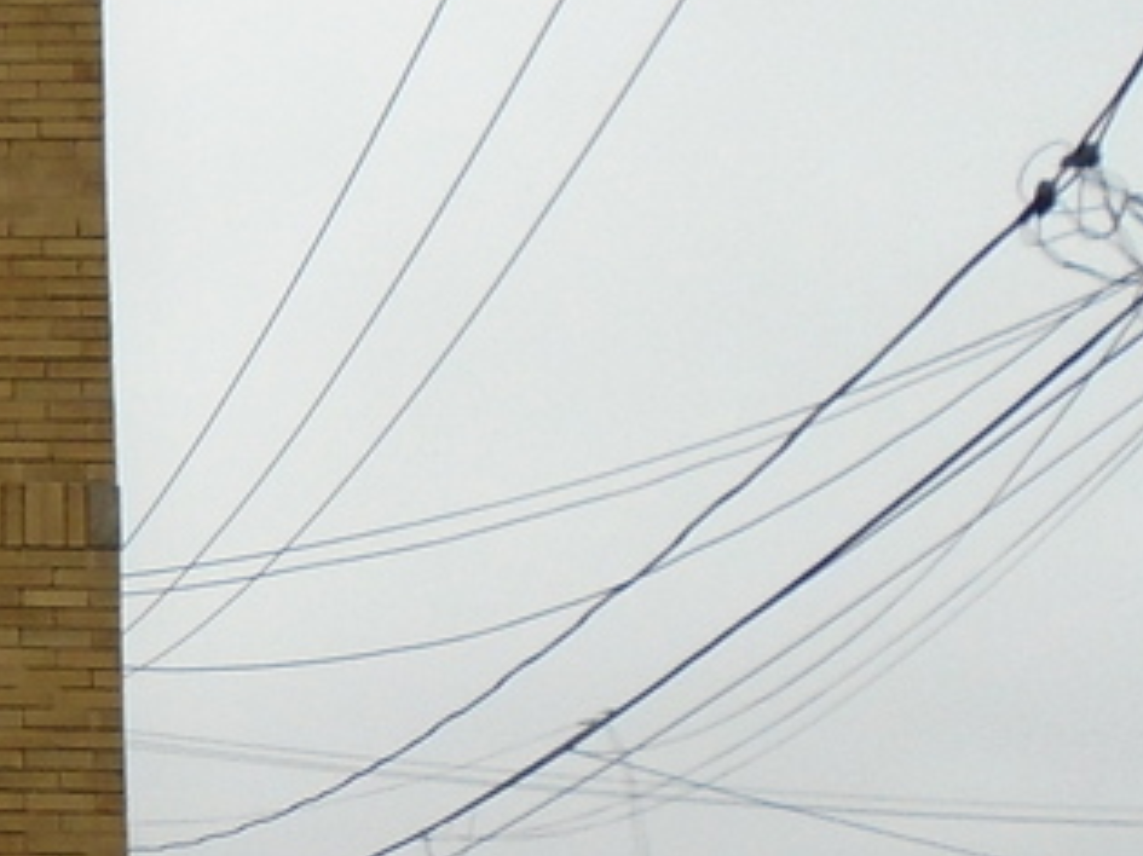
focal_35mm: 119
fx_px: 3928
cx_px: -1096
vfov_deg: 12.4
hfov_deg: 14.1
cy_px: 450
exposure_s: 1/500
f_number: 3.2
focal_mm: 4.6
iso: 100
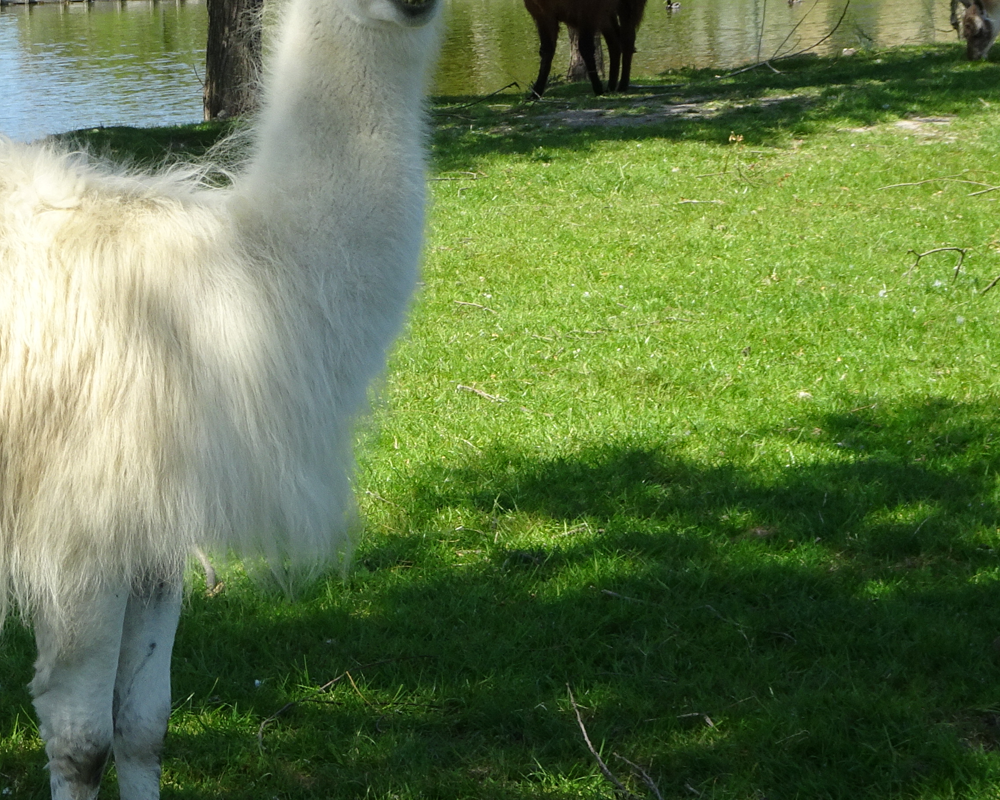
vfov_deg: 13.5
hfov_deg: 16.6
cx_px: 111
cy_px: 297
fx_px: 3374
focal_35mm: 114
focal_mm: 9.18
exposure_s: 1/320
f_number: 4.5
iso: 80
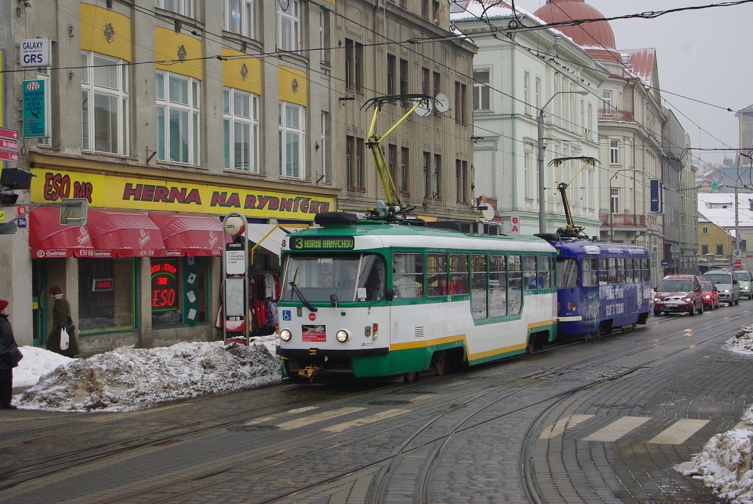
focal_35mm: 67
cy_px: 252
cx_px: 376
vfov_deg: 20.4
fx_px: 1403
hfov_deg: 30.0
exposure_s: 1/640
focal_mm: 45
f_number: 7.1
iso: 400
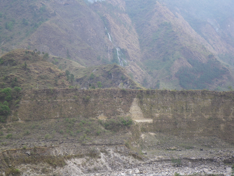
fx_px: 345
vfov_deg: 28.6
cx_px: 117
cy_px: 88
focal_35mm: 51
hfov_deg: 37.5
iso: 50
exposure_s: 1/60
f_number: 4.4
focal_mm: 9.1
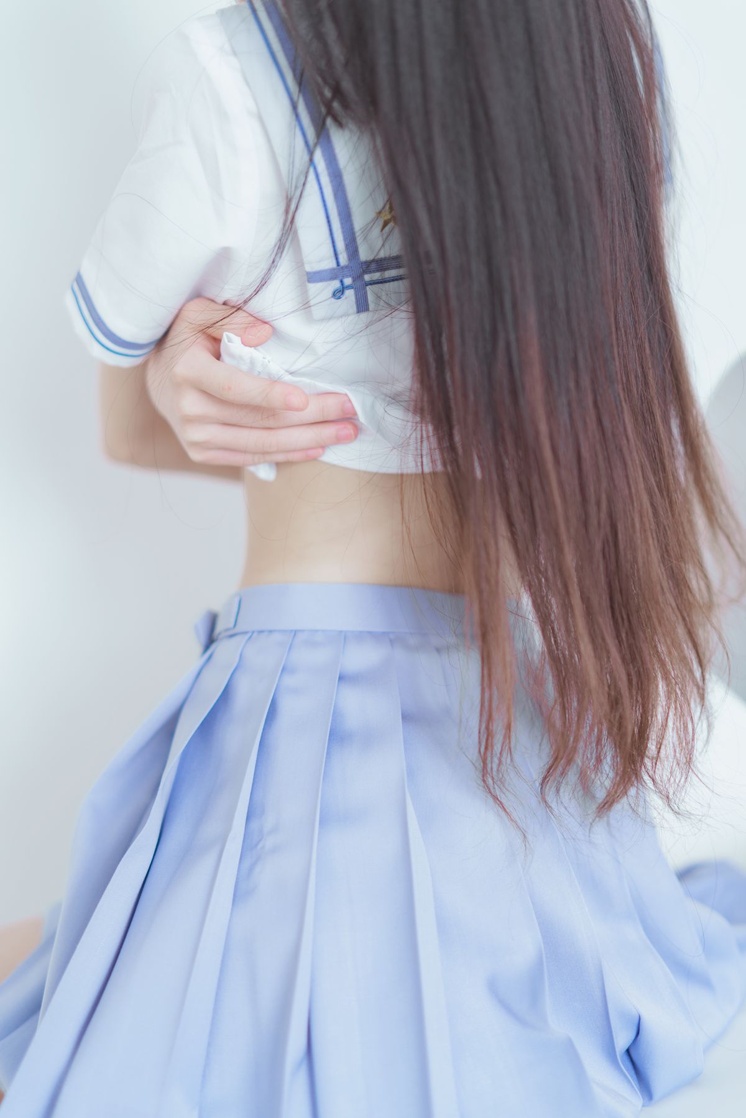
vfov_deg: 39.6
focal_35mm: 50
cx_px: 373
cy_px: 559
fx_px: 1553
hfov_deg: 27.0
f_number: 1.4
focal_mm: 50
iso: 125
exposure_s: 1/100
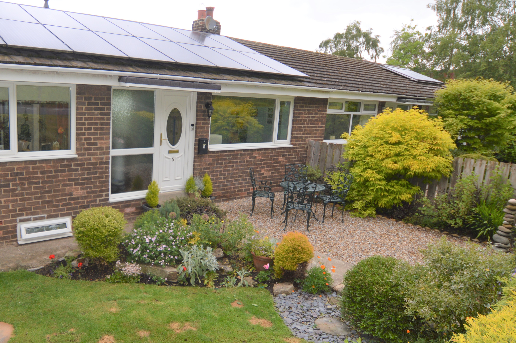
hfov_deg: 66.4
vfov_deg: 49.5
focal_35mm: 26
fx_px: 372
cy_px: 176
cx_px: 149
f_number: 4.5
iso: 100
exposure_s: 1/200
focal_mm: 10
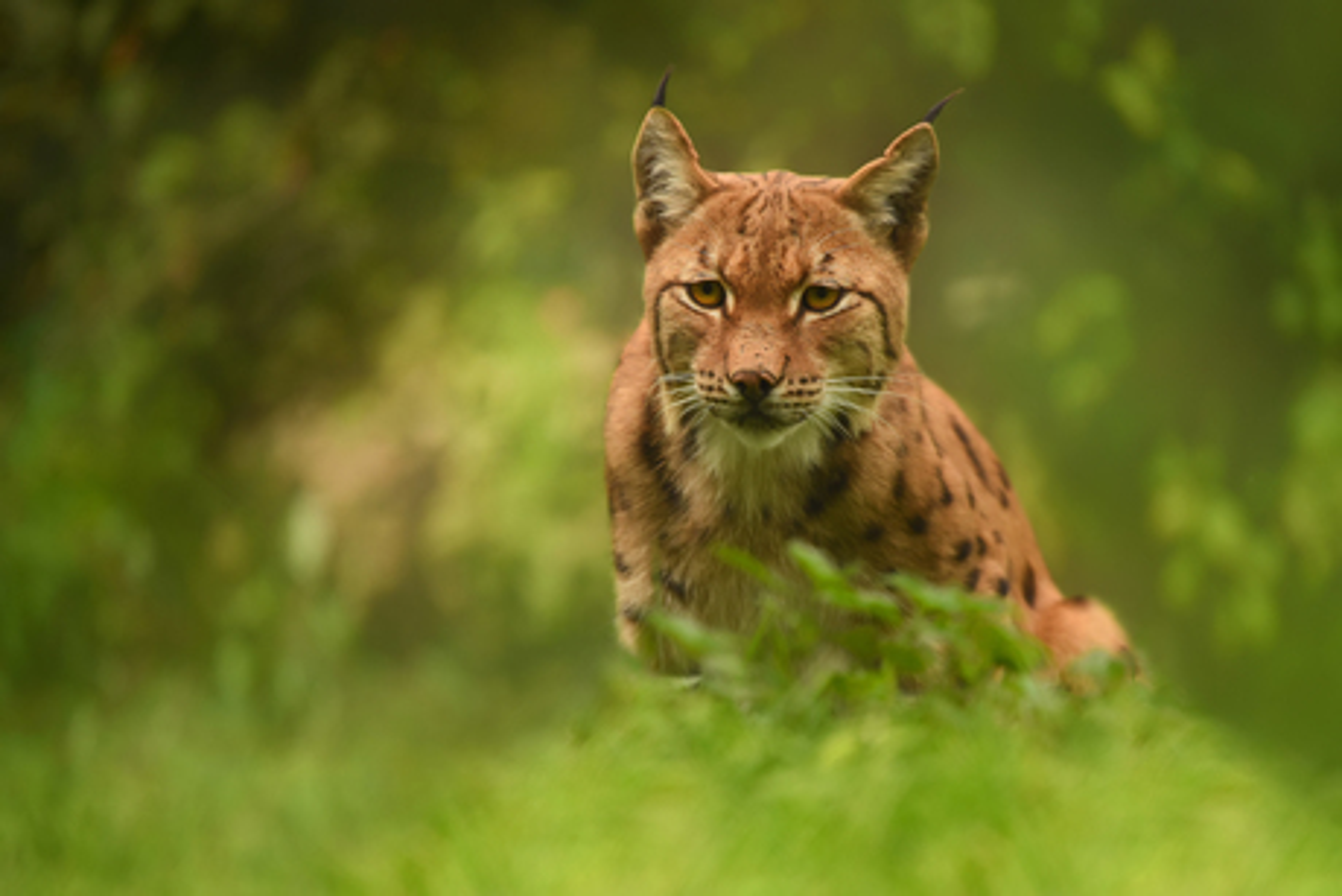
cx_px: 671
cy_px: 448
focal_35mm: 600
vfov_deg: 2.3
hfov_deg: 3.4
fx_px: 22372
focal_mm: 600
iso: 800
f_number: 6.3
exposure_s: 1/500
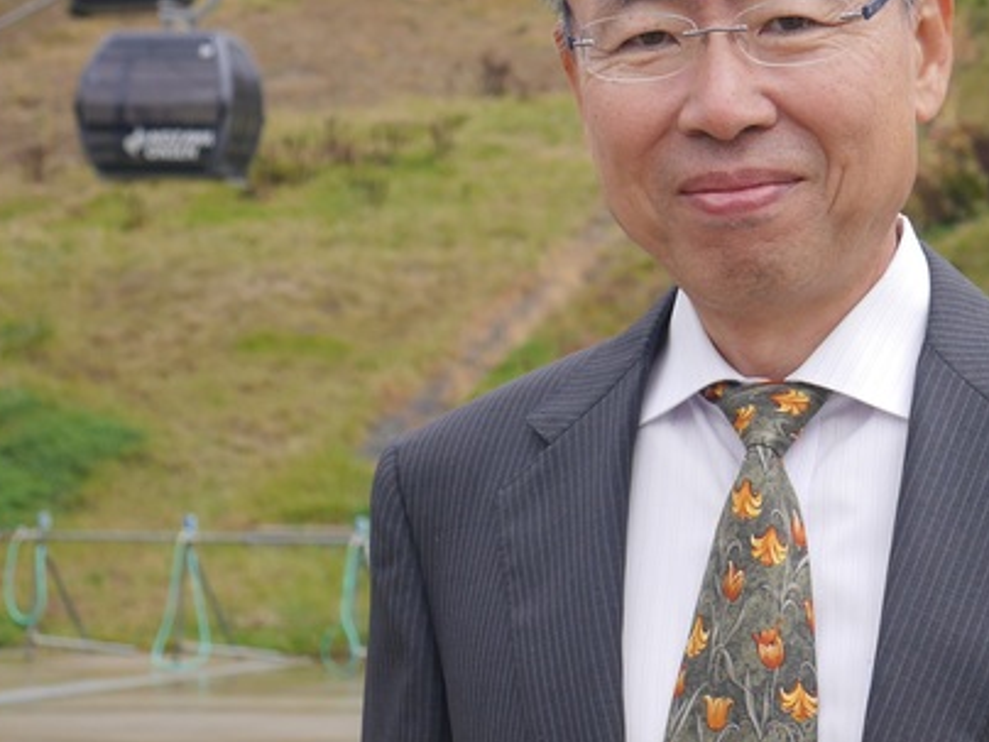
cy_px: 125
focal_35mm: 113
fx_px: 3228
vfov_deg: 13.0
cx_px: 747
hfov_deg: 17.3
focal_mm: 31
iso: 160
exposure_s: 1/160
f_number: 5.4
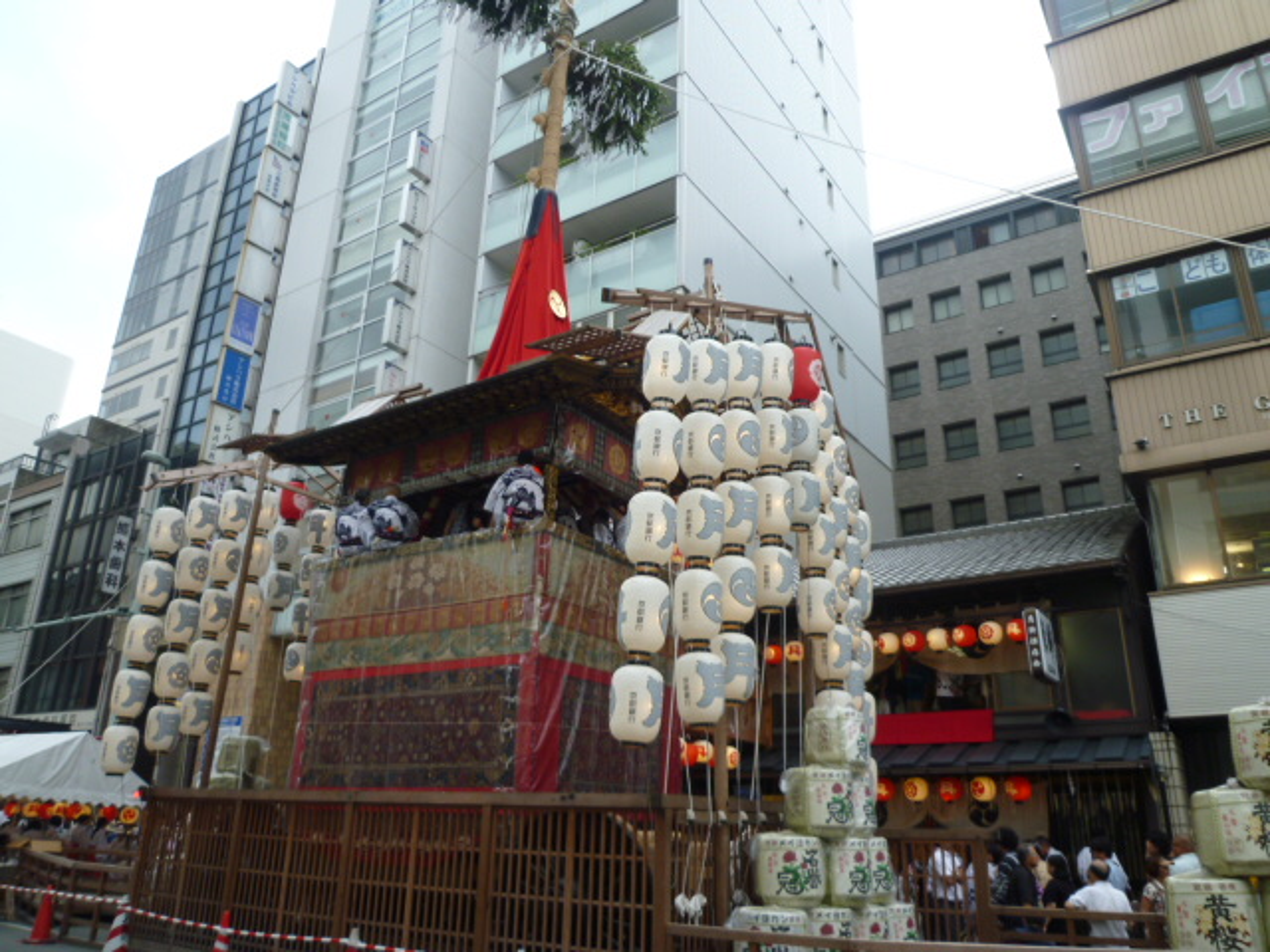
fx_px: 917
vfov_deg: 54.9
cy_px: 476
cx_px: 635
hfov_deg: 69.4
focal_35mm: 25
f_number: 2.8
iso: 80
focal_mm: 4.5
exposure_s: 1/100
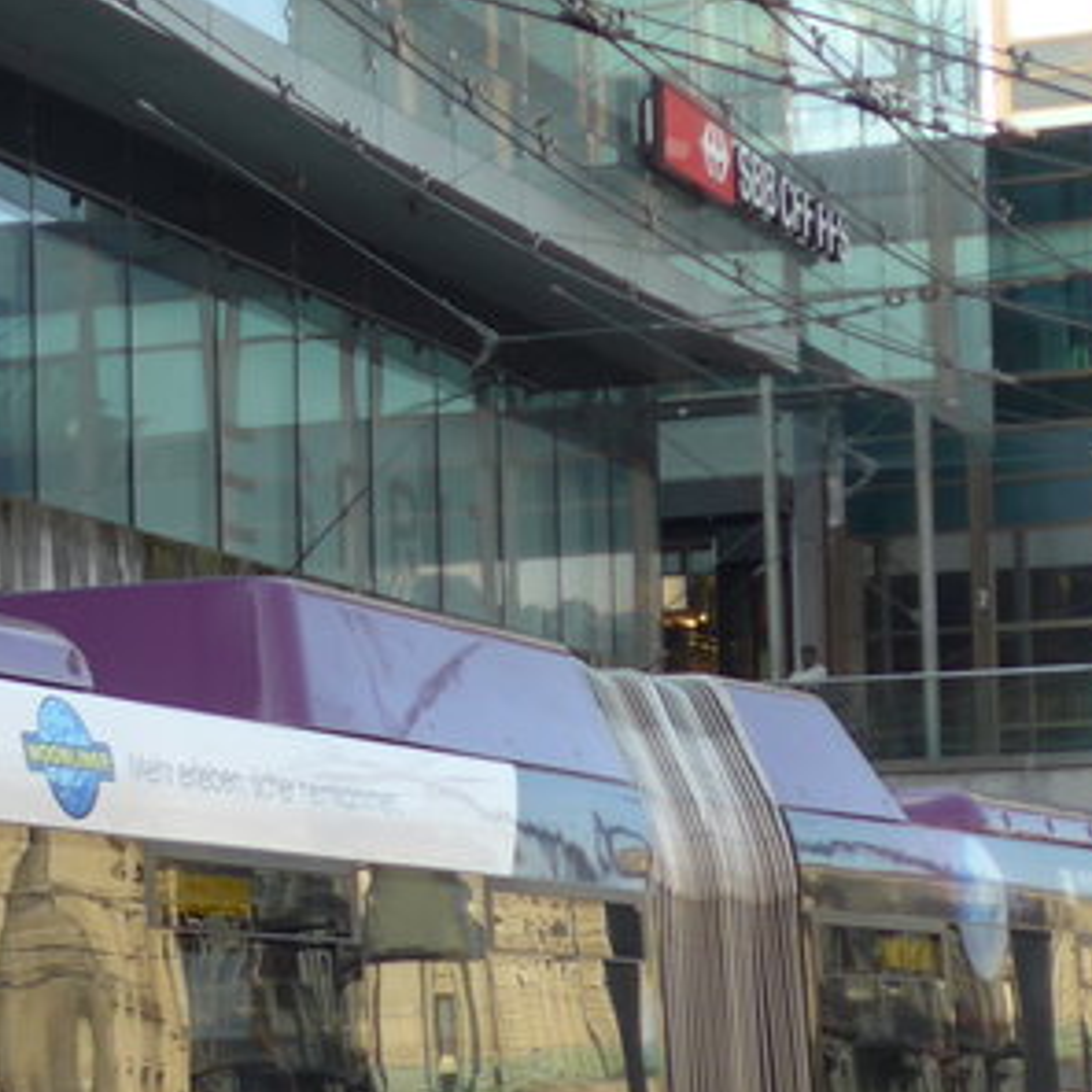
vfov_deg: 13.5
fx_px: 4604
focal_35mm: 129
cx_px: -299
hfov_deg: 13.1
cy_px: 760
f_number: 2.8
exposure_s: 1/250
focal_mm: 7.5
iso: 80
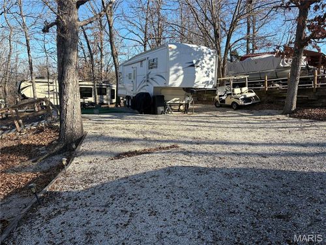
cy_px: 122
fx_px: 245
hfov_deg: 67.3
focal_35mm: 26
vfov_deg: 53.1
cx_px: 163
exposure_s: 1/1587
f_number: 1.6
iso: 50
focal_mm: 5.96
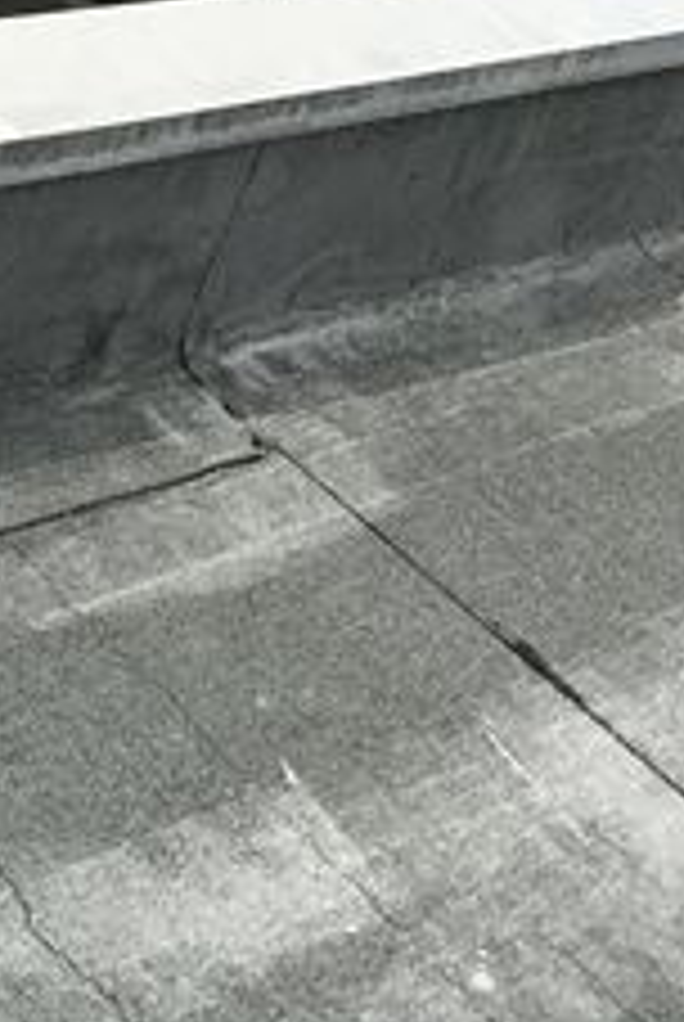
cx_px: 14
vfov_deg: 24.7
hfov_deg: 16.4
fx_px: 2330
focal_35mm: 82
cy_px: 437
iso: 20
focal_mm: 3.99
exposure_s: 1/4000
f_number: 1.8
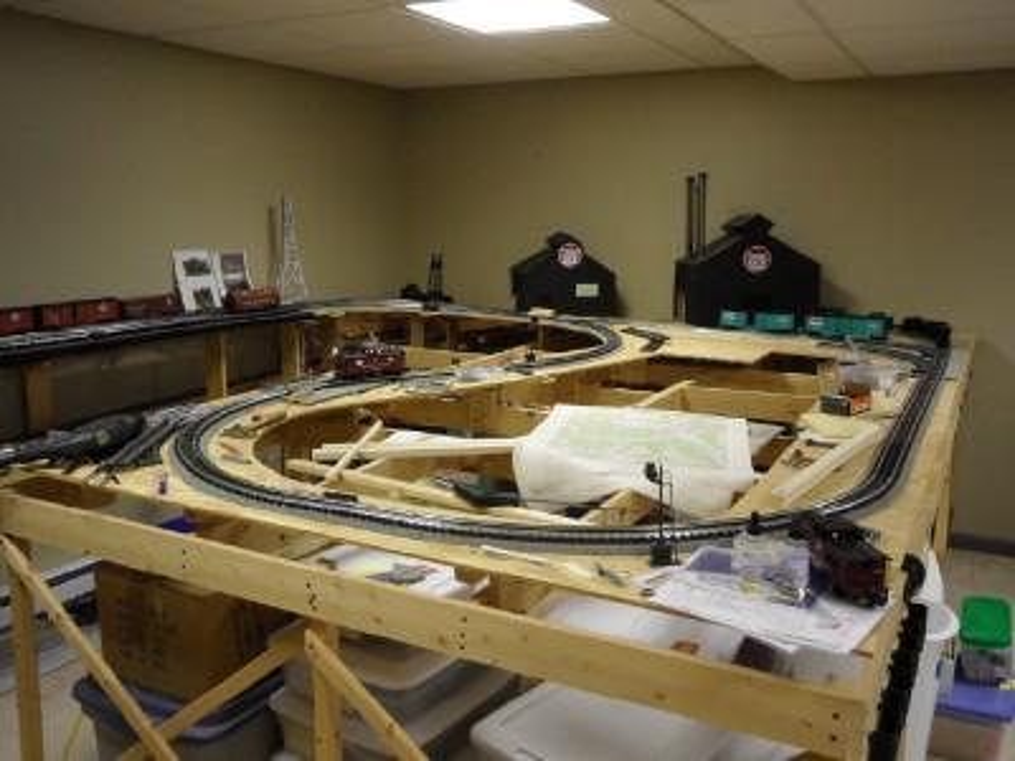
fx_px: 938
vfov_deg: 44.2
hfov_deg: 56.8
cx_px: 508
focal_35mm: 32
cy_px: 380
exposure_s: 1/15
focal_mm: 5.7
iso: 400
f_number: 3.7
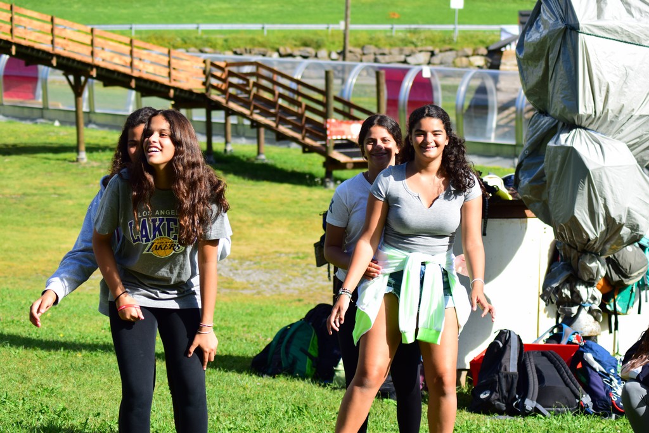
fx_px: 1893
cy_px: 216
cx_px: 324
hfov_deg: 19.5
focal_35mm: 105
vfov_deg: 13.0
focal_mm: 70
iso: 400
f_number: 5.6
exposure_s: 1/1250
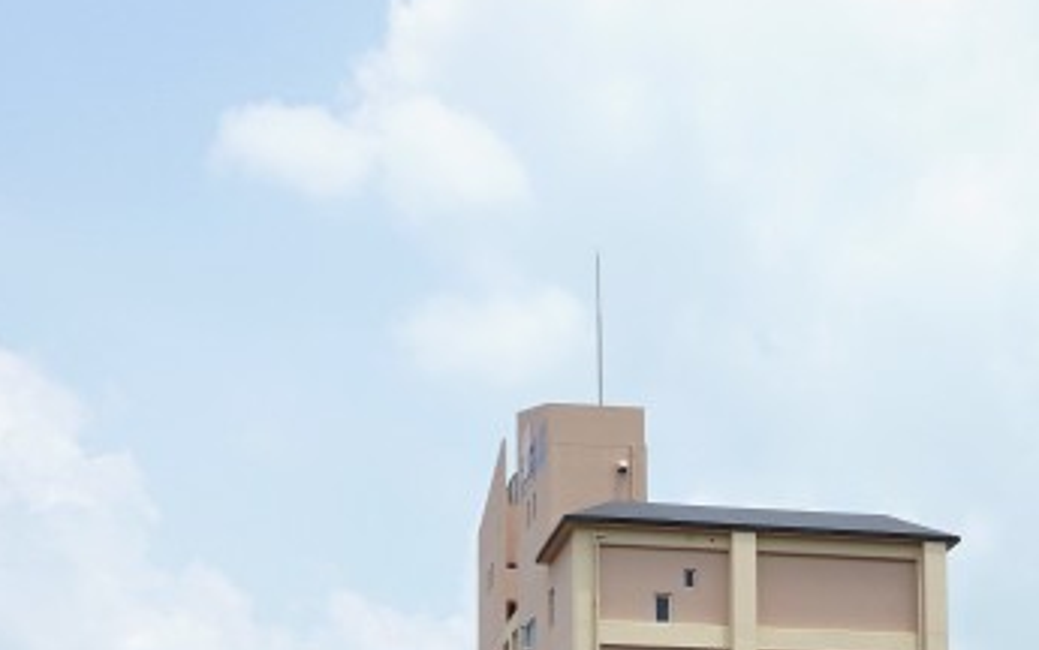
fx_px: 2408
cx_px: 729
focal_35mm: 85
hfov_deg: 24.2
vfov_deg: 14.4
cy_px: 948
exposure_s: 1/125
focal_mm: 16
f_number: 11
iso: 100
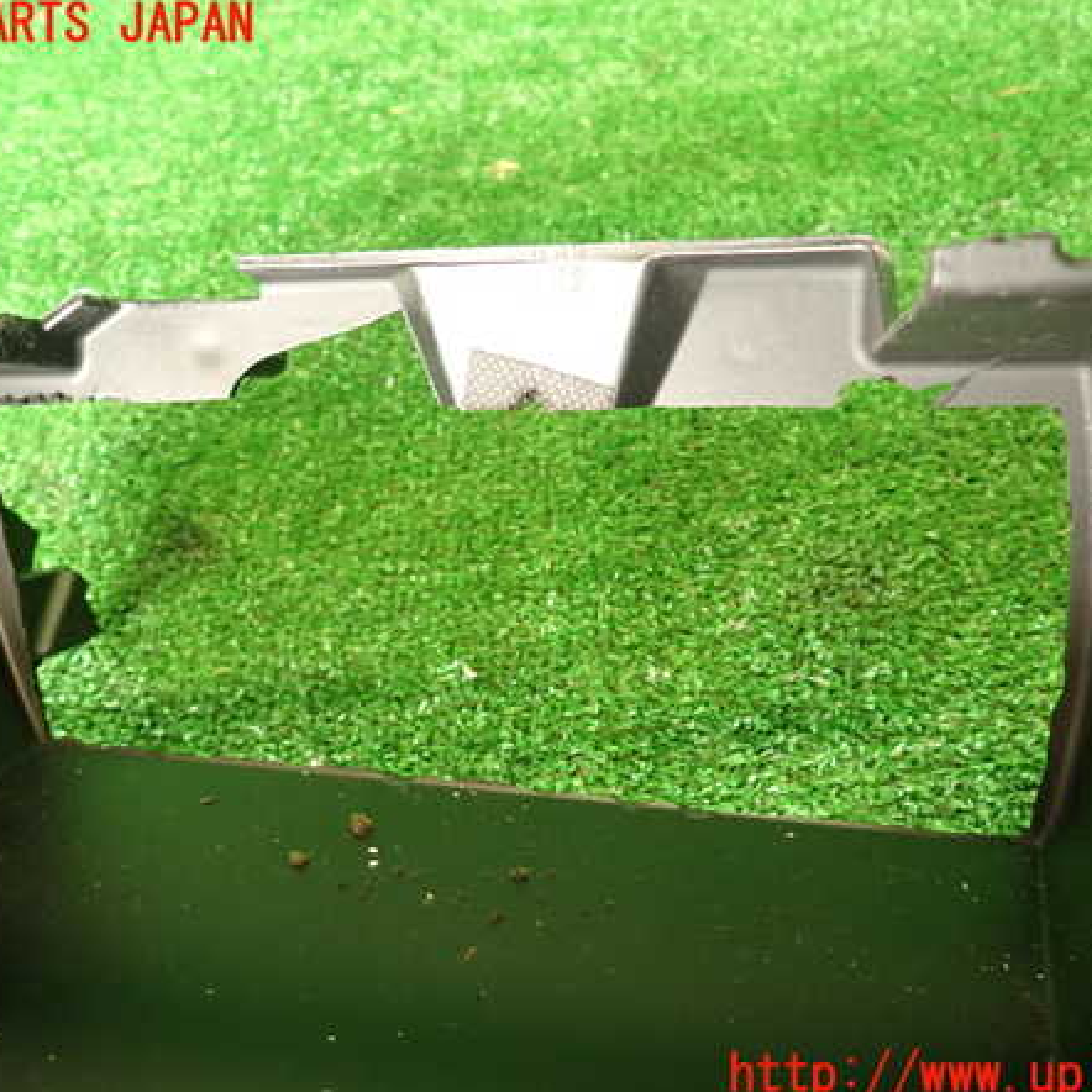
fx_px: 1071
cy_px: 551
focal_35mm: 30
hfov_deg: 54.0
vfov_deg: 54.0
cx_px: 546
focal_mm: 4.5
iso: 250
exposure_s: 1/30
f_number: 2
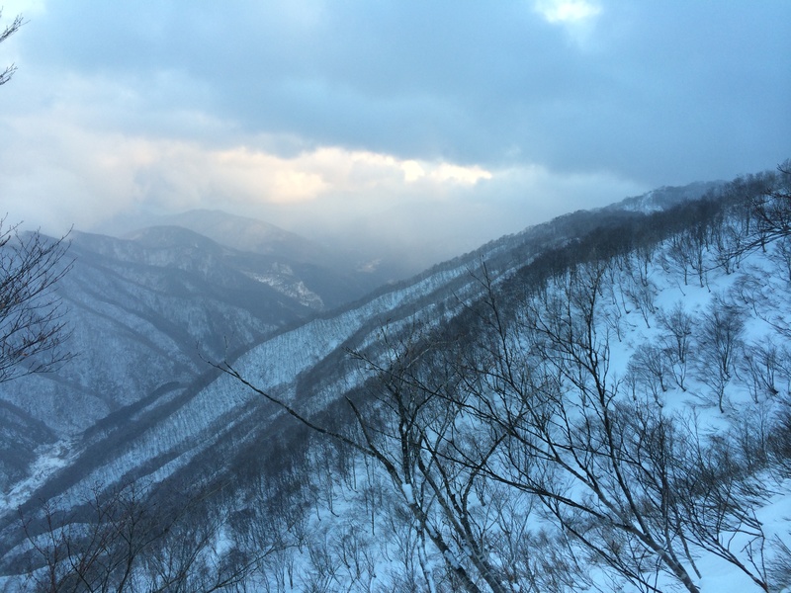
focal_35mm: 30
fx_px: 686
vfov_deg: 46.8
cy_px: 296
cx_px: 396
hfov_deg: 60.0
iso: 32
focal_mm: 4.12
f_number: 2.2
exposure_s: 1/120
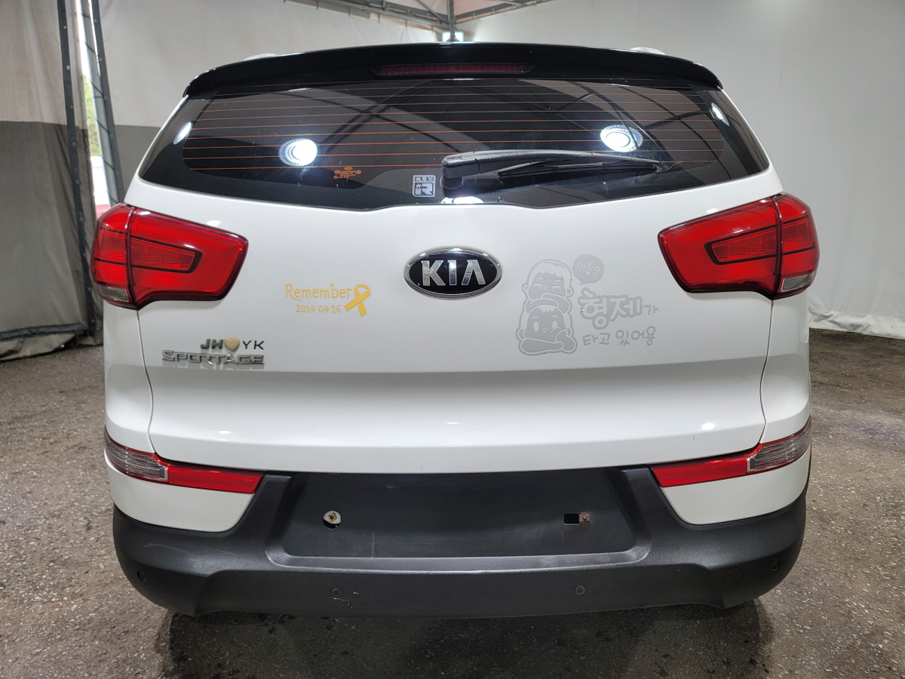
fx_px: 654
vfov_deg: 54.9
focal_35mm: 25
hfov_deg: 69.4
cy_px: 340
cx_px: 452
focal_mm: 7
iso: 32
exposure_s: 1/120
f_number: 1.8
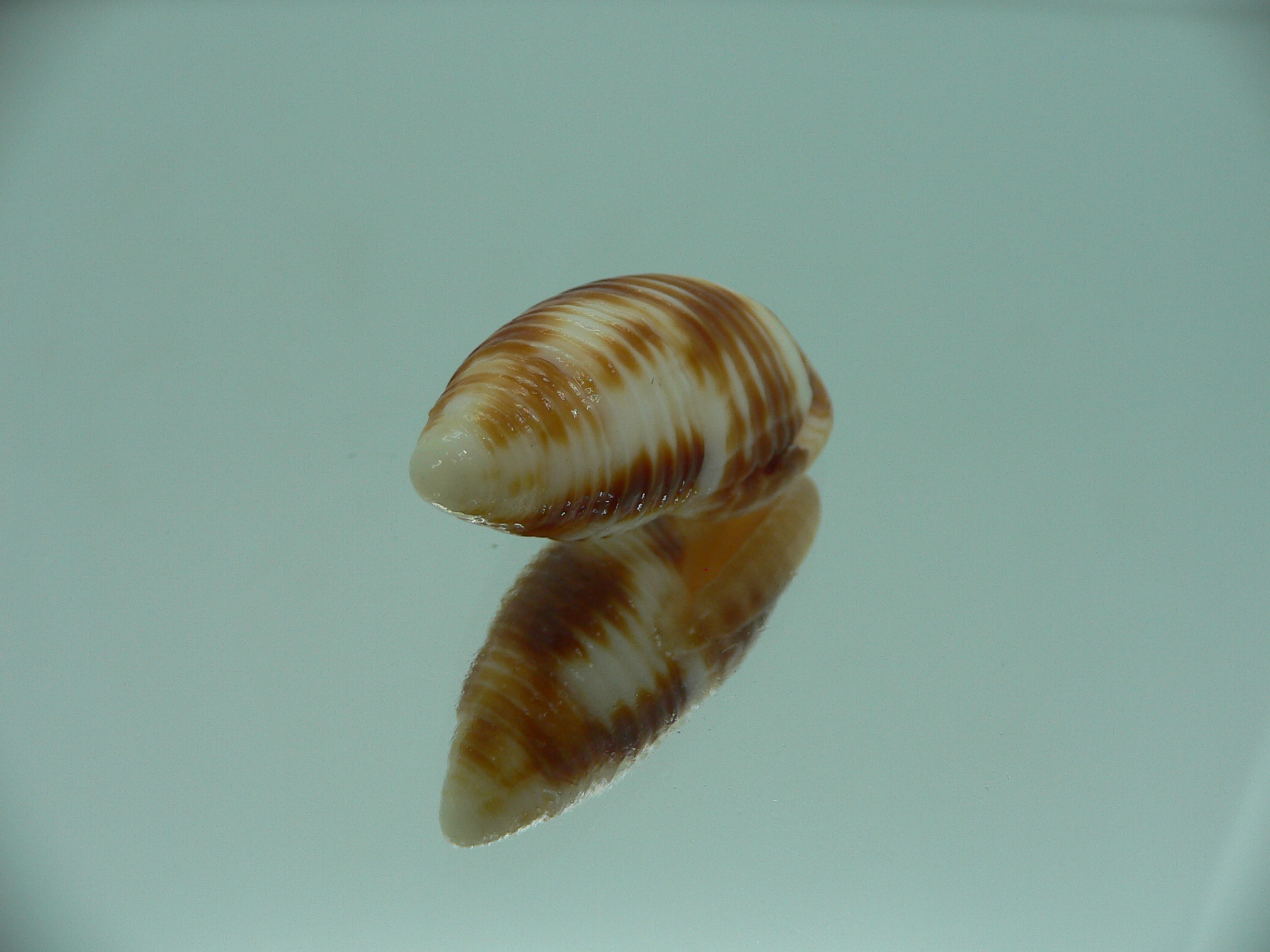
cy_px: 476
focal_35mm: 35
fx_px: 1284
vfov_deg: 40.7
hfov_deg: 52.6
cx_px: 635
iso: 80
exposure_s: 1/80
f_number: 2.8
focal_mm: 4.6
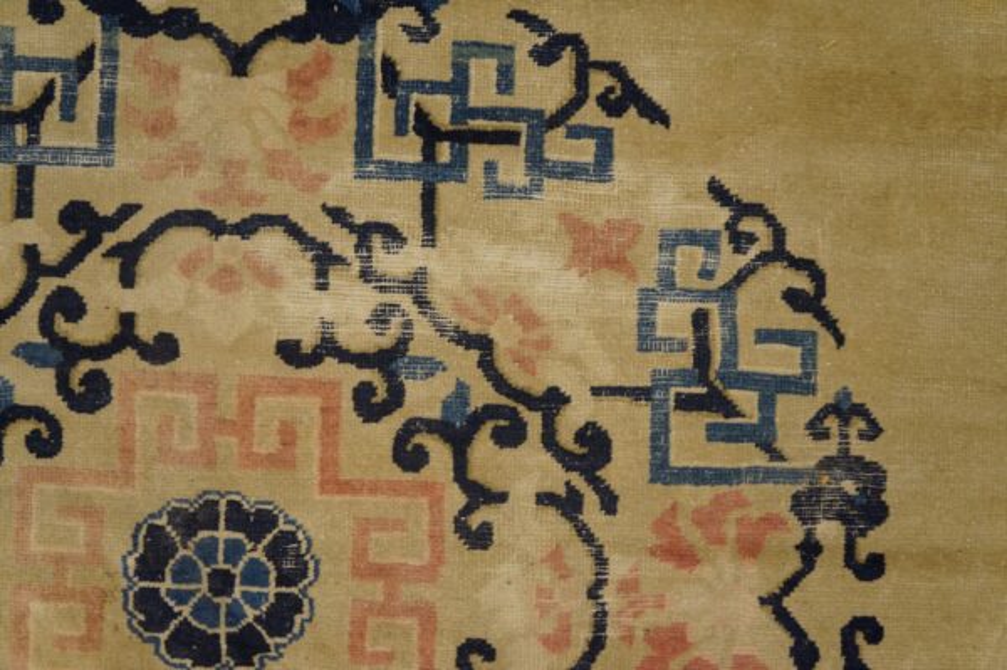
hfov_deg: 59.5
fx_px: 880
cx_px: 504
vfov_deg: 41.6
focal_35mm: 32
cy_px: 335
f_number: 4
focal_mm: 21
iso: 800
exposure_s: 1/60
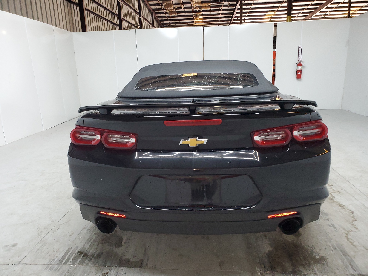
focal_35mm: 26
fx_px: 276
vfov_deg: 53.1
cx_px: 184
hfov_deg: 67.3
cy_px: 138
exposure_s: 1/60.2
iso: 284
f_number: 1.5
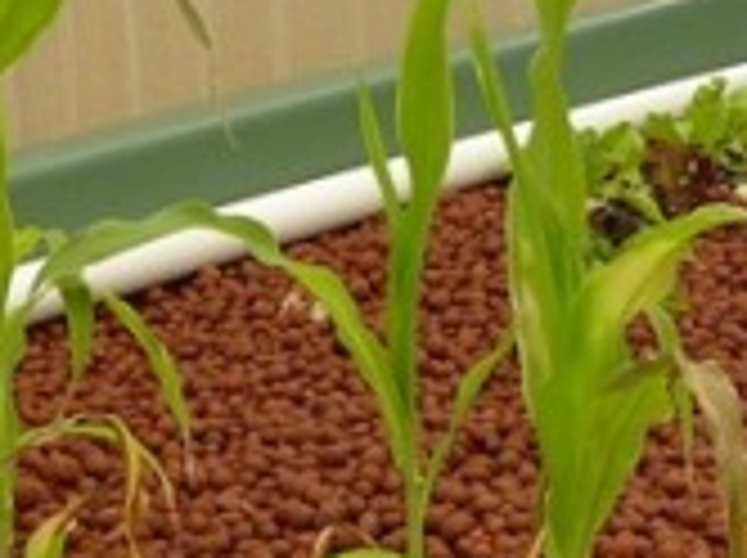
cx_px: 799
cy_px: 418
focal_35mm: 141
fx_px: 3038
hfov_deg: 13.8
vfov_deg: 10.5
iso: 80
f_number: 2.8
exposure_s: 1/200
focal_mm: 5.2
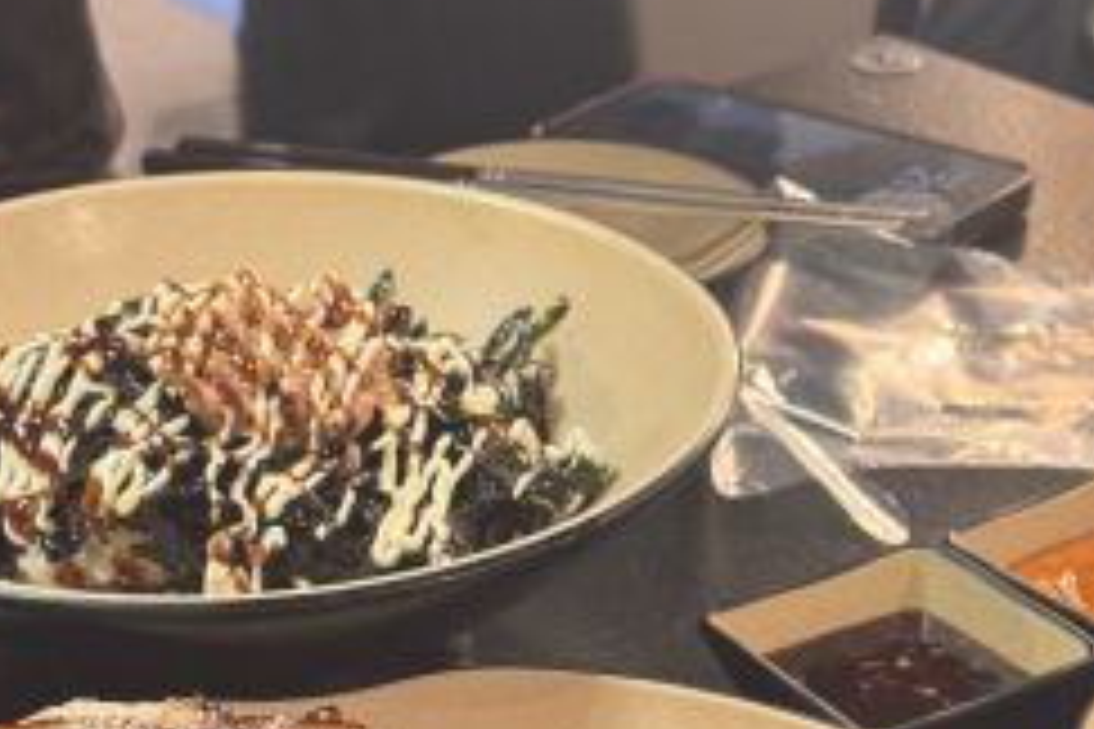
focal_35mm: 96
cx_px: 585
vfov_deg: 14.0
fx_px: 2917
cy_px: 763
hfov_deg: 21.2
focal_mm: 6.76
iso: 500
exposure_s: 1/30
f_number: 1.78
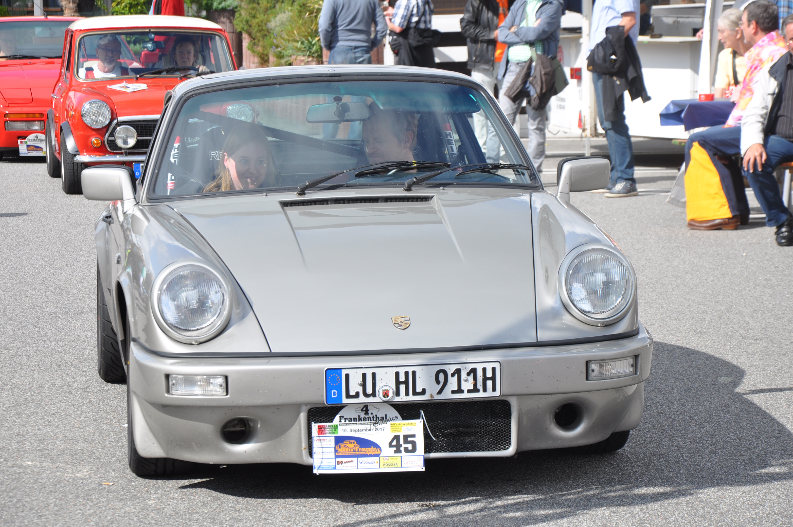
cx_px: 396
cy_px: 264
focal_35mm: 135
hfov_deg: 15.2
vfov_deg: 10.1
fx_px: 2970
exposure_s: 1/320
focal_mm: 90
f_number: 8
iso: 200
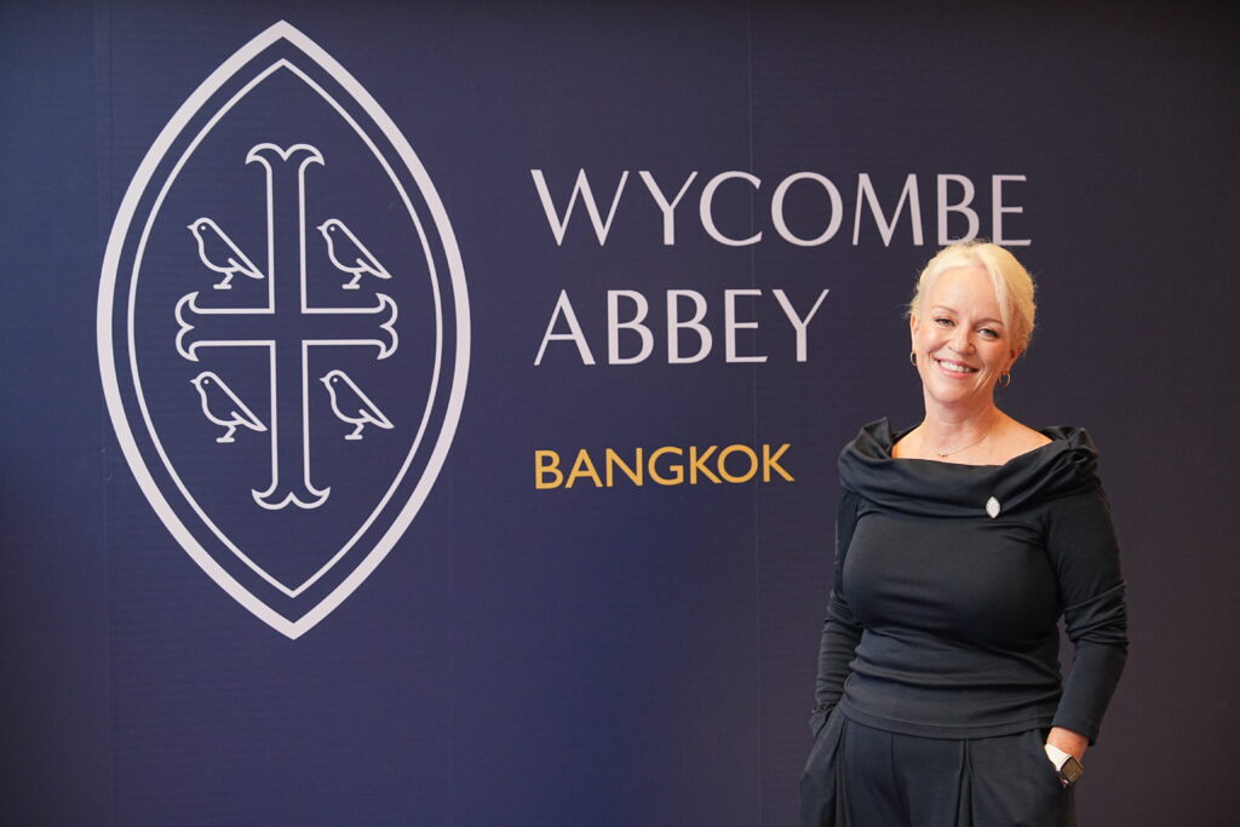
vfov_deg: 23.4
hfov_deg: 34.5
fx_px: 1998
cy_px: 414
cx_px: 620
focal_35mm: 58
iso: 1600
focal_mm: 58
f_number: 3.5
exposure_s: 1/200
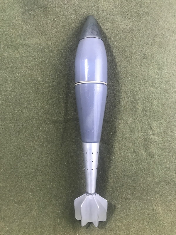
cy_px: 118
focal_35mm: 28
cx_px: 88
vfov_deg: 63.4
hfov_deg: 49.7
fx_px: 190
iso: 40
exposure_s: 1/15
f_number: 1.8
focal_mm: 3.99
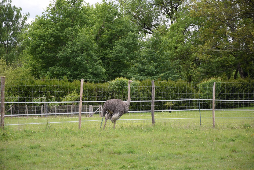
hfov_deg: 13.0
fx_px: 1111
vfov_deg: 8.7
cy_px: 85
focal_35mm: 158
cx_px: 127
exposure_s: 1/500
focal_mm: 105
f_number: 5.6
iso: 400
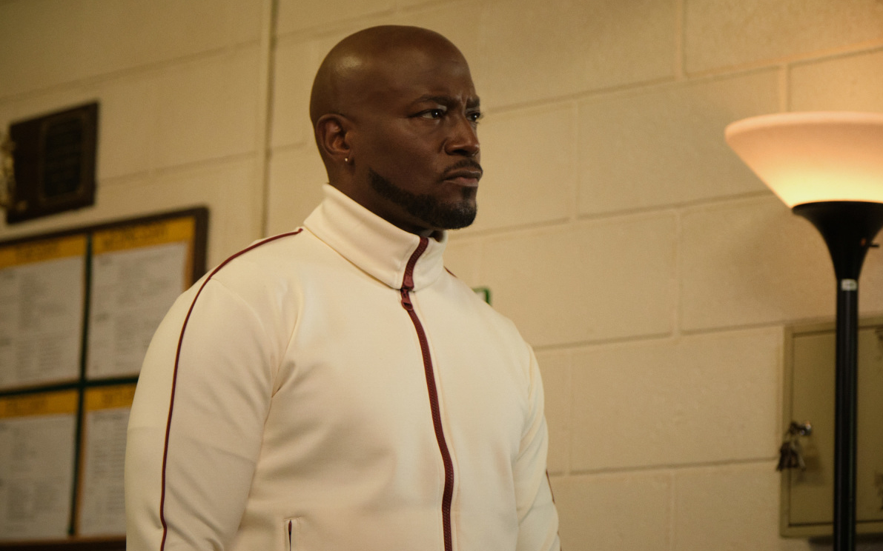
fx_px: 2767
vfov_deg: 11.4
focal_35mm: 115
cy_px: 282
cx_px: 439
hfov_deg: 18.1
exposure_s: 1/125
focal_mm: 74.4
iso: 5000
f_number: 2.8
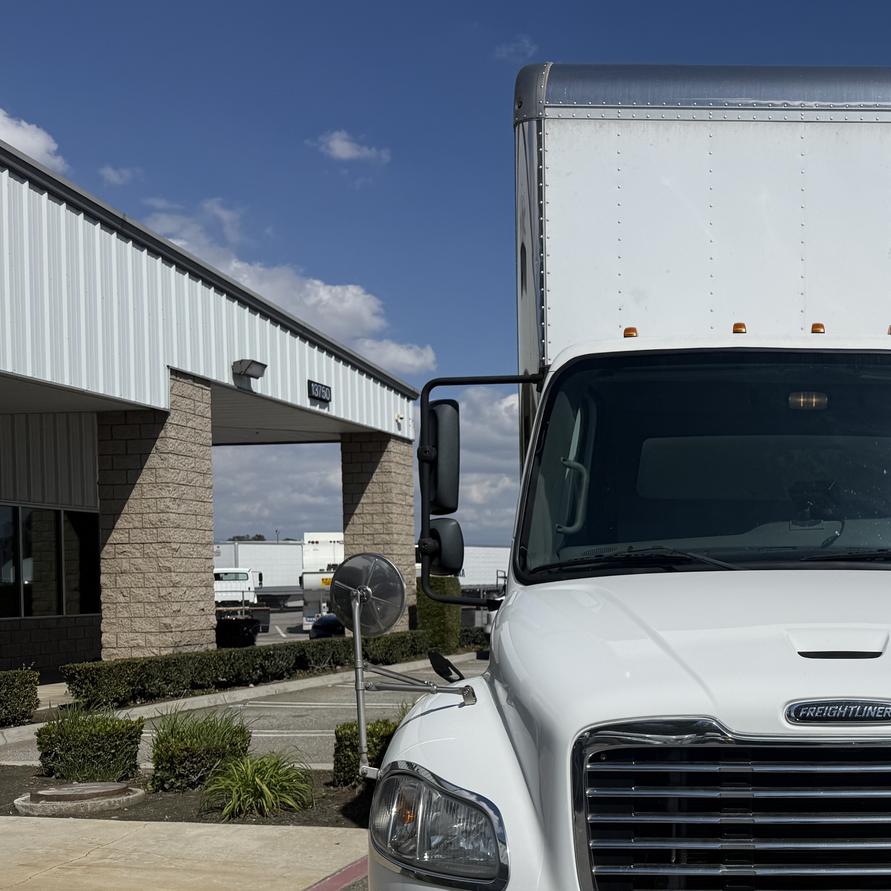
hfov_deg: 39.9
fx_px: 1136
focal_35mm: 39
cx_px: 789
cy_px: 596
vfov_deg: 42.3
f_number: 1.78
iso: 80
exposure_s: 1/14286
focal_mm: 6.76
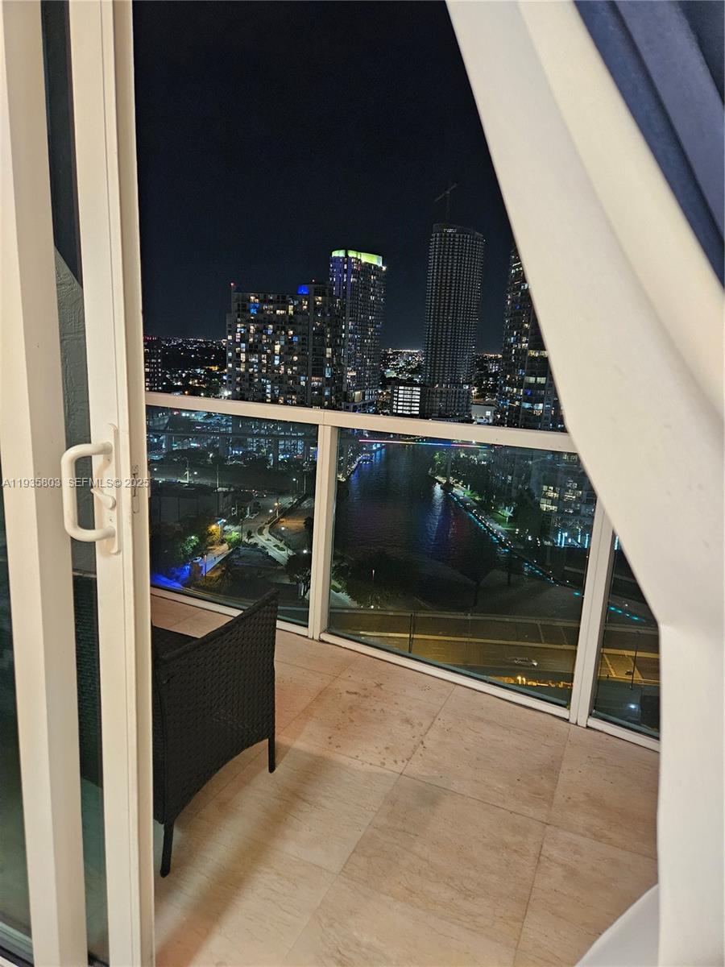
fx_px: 642
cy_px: 484
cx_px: 362
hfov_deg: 58.9
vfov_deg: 73.9
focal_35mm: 23
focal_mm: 5.4
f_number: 1.8
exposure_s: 1/60
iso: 1250
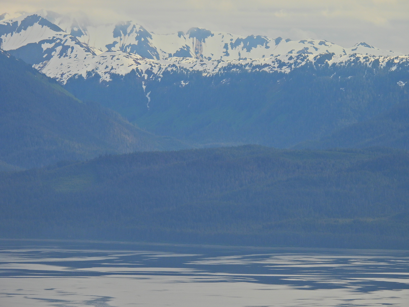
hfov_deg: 5.7
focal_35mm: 350
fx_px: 4135
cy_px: 154
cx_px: 204
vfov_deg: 4.2
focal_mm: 62.5
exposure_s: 1/1000
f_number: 5
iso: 100
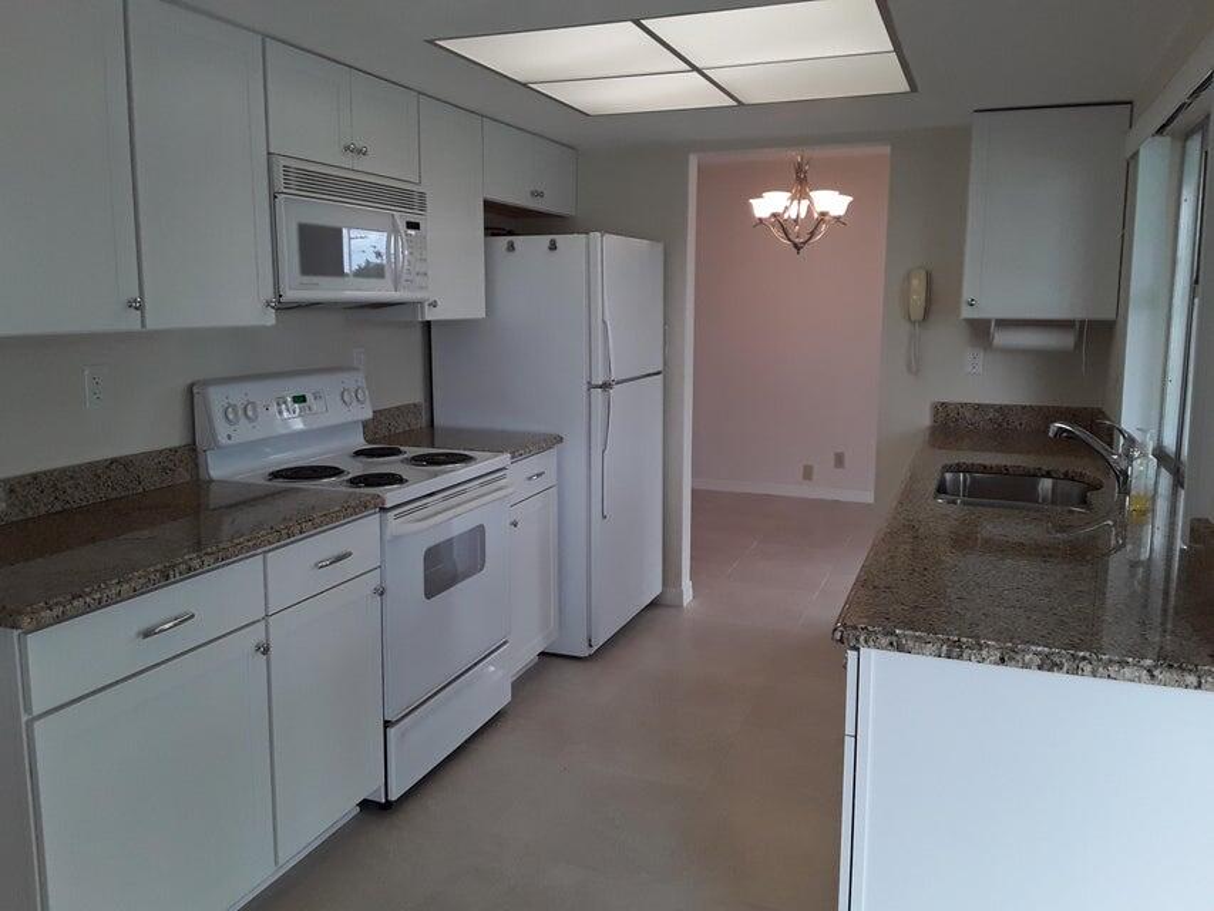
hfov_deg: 65.3
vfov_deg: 51.4
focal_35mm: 27
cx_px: 607
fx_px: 947
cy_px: 456
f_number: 1.9
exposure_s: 1/120
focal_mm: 2.91
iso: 50
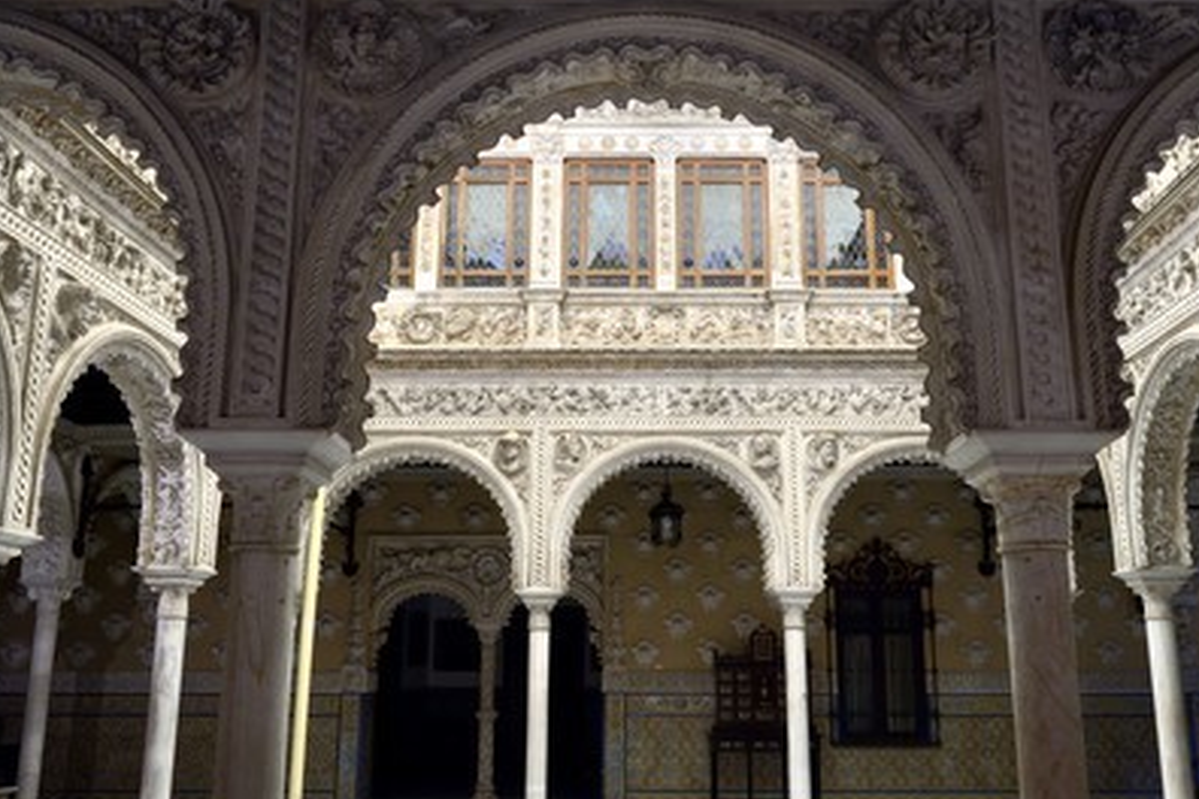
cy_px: 415
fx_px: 1132
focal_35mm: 34
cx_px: 622
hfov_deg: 55.8
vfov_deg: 38.9
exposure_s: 1/30
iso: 1600
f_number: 5
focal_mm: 32
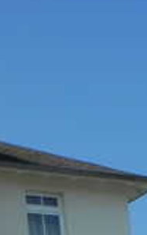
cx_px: -171
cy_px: 307
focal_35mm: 157
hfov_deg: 7.9
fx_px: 1008
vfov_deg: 12.9
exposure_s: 1/668
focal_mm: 6.6
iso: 224
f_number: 8
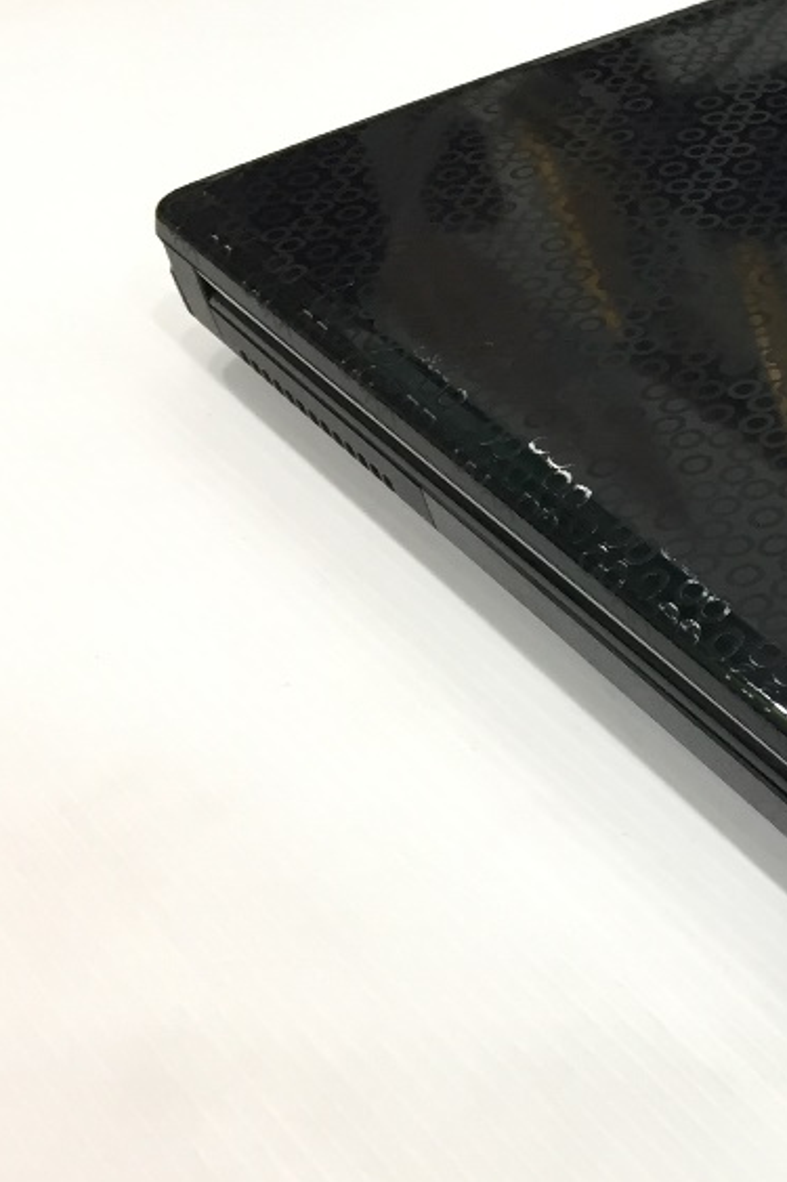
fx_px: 2297
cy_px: 452
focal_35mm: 70
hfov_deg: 16.9
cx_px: 1297
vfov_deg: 28.8
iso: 100
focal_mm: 4.15
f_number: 2.2
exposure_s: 1/33
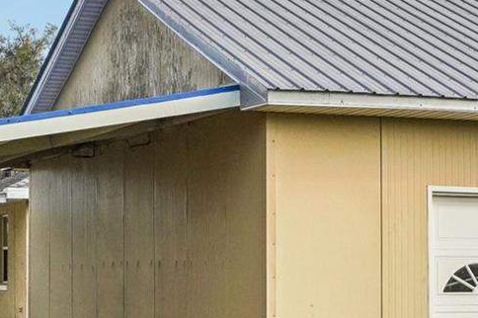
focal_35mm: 119
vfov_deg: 11.5
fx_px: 1579
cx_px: 313
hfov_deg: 17.2
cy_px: 185
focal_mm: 24
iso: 400
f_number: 8
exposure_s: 1/800
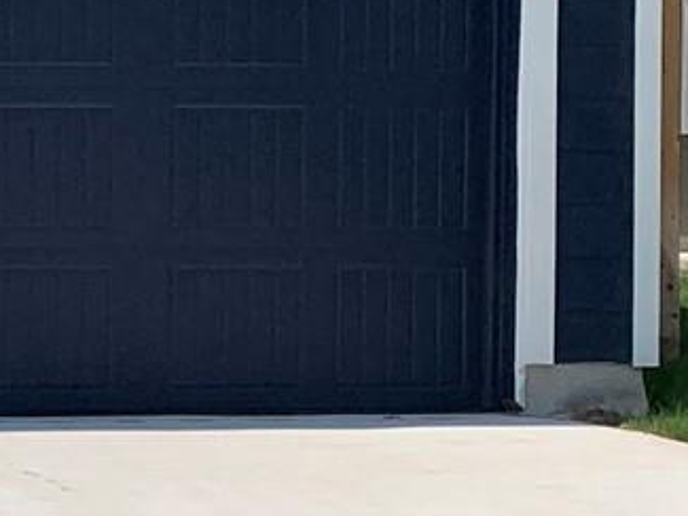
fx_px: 3261
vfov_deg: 9.1
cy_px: 209
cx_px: -684
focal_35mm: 164
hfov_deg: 11.0
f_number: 1.8
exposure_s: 1/4274
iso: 25
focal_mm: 4.25
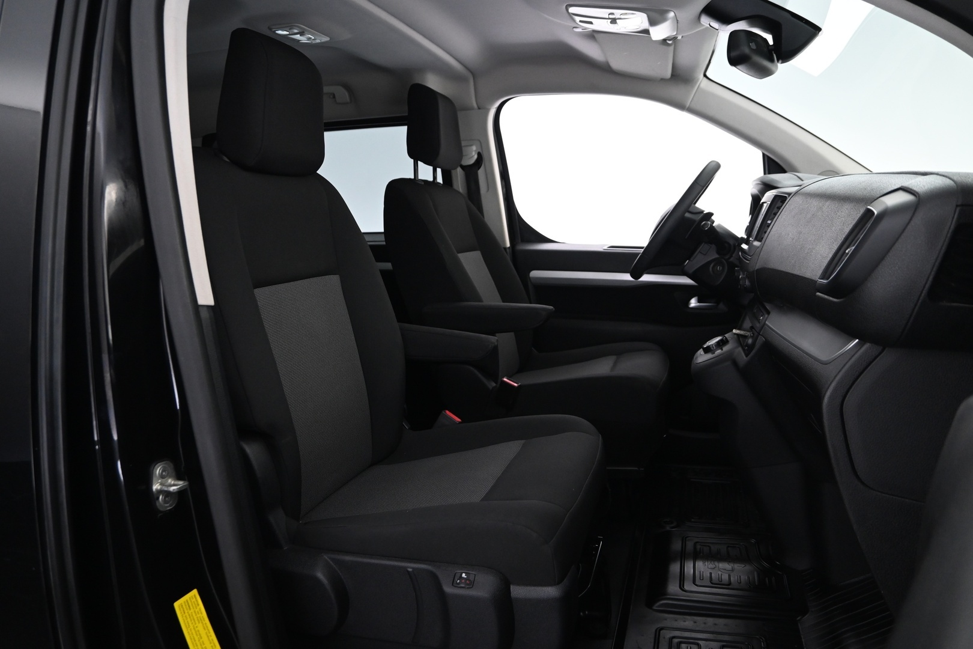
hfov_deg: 73.7
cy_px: 324
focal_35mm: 24
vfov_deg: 53.1
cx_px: 486
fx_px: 649
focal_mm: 16
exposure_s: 1/15
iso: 1600
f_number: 3.5
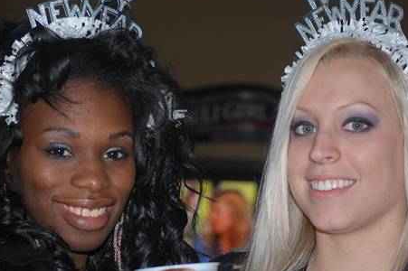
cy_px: 153
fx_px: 1139
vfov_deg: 13.6
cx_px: 168
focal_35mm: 101
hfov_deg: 20.3
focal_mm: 55
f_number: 4
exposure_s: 1/60
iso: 400
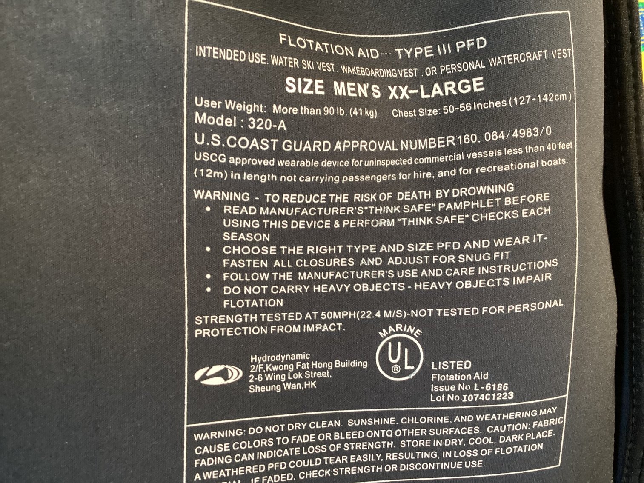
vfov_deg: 45.4
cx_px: 322
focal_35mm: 31
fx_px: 577
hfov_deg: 58.3
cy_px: 242
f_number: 2.4
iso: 320
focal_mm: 3.3
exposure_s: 1/60
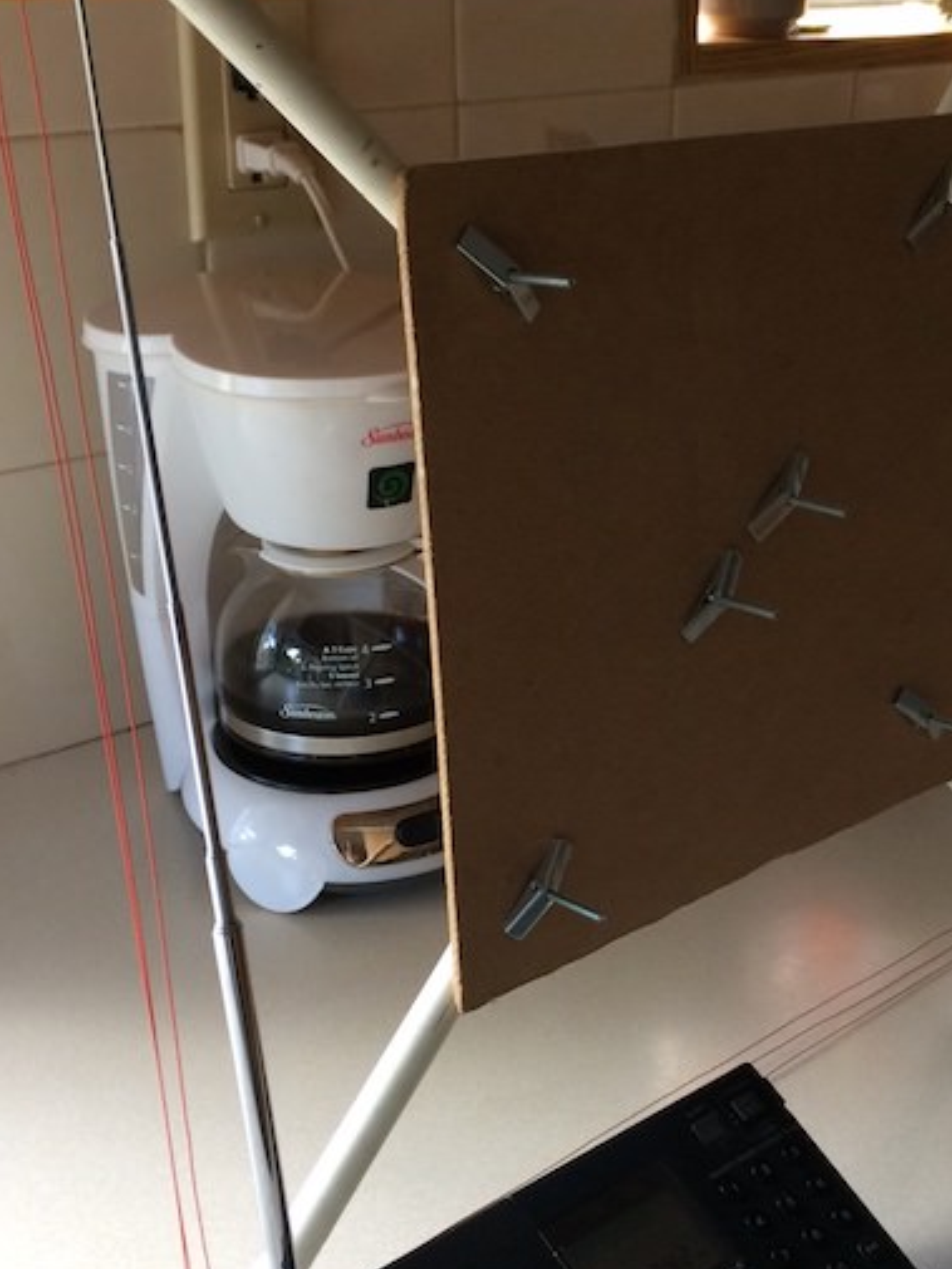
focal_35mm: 49
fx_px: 1796
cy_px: 685
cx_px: 718
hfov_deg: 29.2
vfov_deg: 38.9
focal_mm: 4.15
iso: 80
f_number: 2.2
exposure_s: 1/30
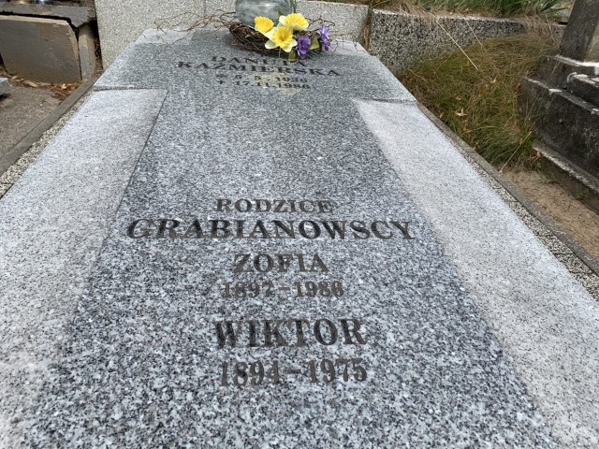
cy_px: 224
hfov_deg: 67.3
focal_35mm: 26
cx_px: 300
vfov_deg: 53.1
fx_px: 450
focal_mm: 4.25
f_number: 1.8
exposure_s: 1/2257
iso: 25
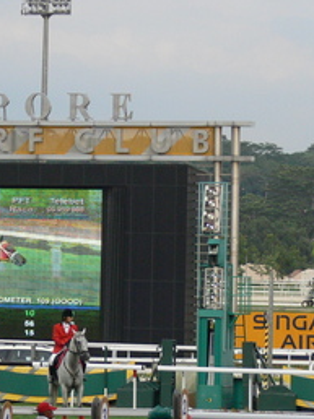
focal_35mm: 243
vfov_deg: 8.2
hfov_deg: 6.1
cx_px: 114
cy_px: 243
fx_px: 2944
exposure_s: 1/500
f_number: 3.6
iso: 160
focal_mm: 22.8
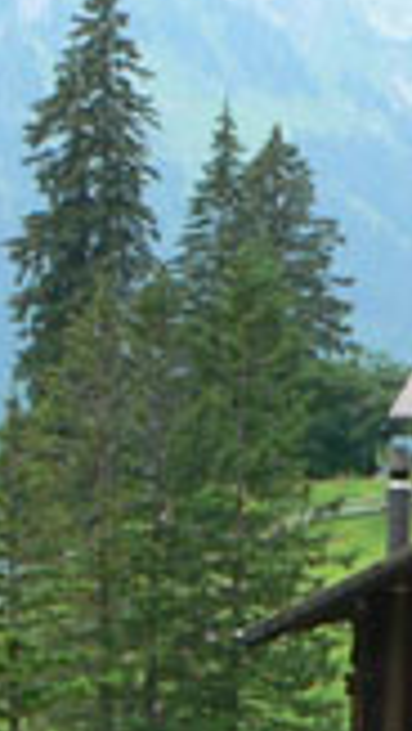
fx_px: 3099
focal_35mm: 160
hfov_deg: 7.2
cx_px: 958
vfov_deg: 12.3
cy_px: 1310
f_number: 8
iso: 100
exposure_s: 1/60
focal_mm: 6.7
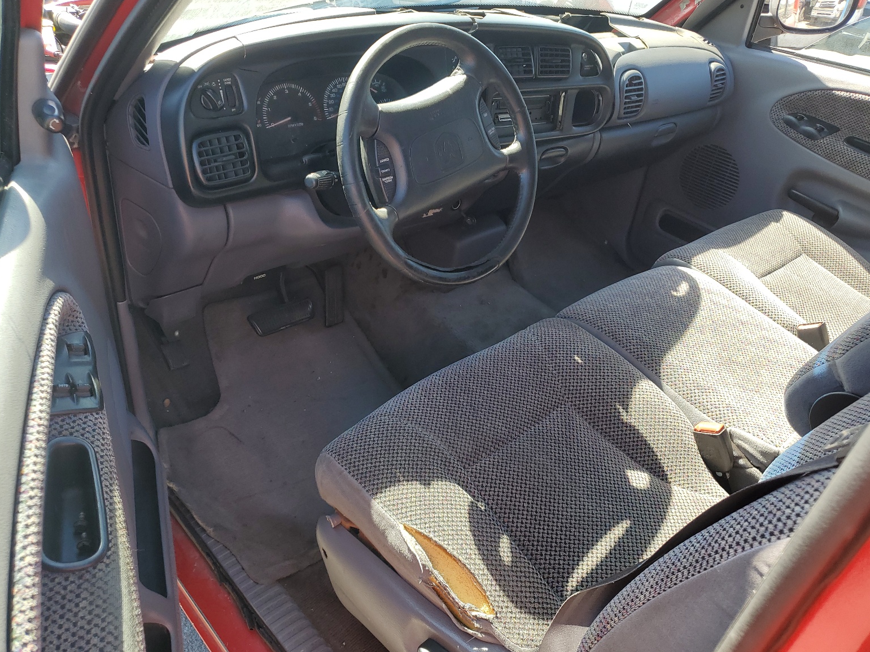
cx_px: 435
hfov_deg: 65.3
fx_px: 679
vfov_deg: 51.4
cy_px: 334
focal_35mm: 27
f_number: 1.5
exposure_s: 1/286
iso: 50
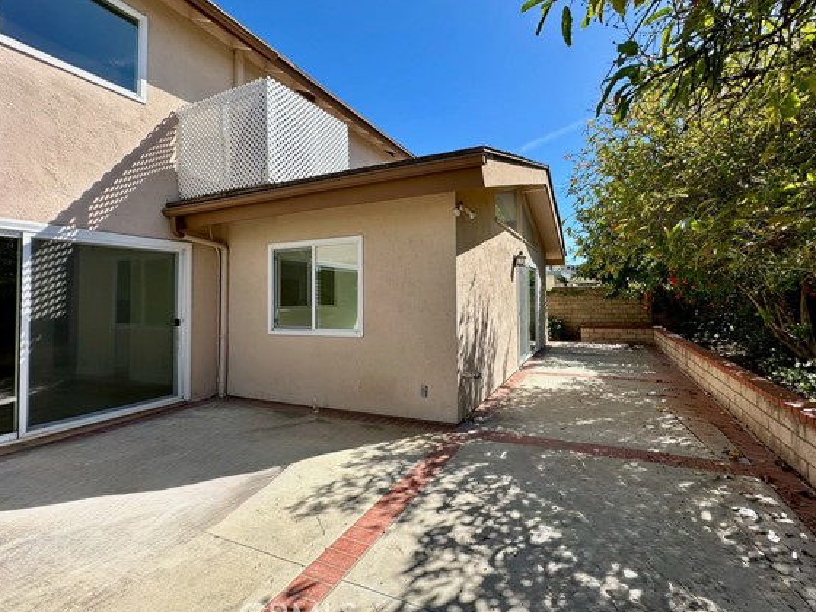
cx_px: 446
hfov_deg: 94.2
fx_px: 377
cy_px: 287
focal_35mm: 16
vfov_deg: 78.0
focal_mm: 2.22
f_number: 2.2
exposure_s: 1/1114
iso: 40
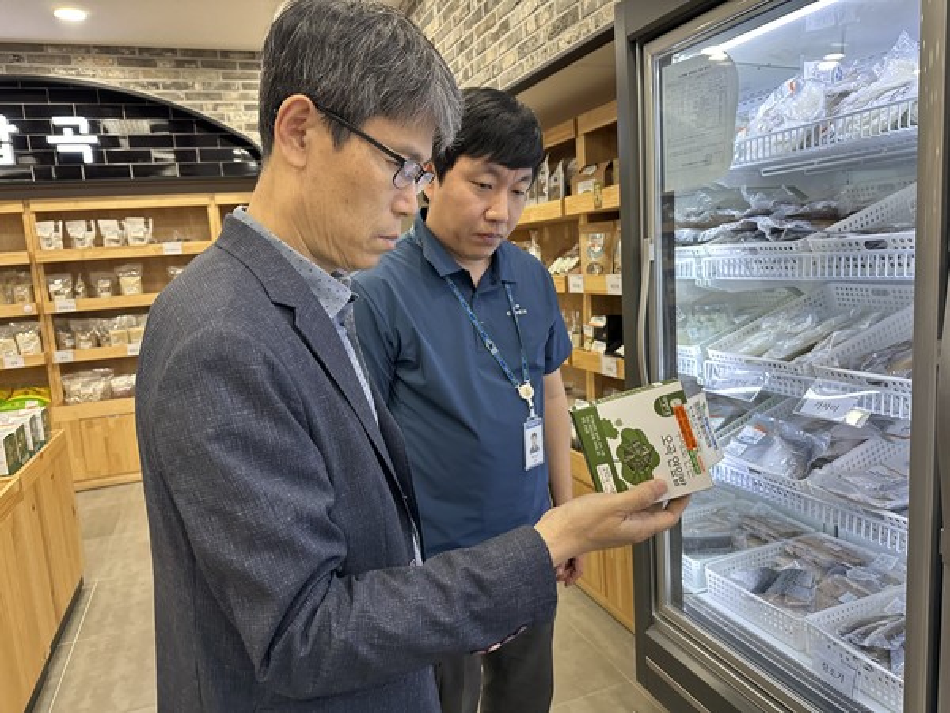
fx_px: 659
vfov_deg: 56.8
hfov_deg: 71.6
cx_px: 475
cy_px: 356
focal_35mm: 24
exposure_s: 1/120
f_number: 1.78
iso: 160
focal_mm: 6.86
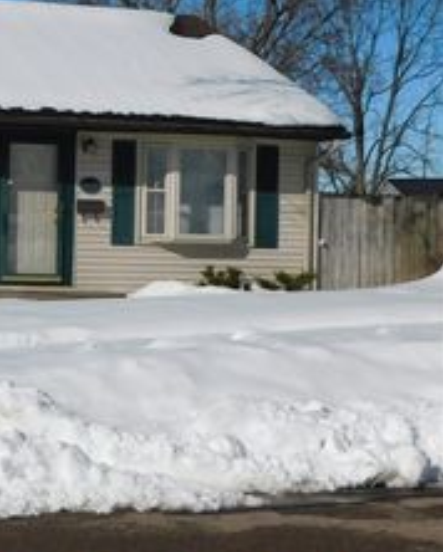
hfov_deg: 17.8
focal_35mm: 79
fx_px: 1293
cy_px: 223
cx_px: -177
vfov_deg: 24.1
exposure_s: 1/1250
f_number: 7
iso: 125
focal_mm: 6.3
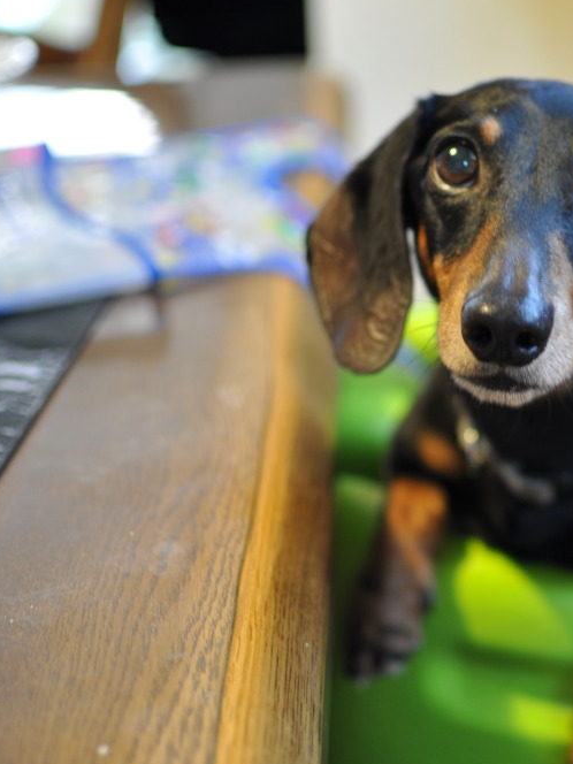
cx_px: 547
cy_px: 381
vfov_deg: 25.1
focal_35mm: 78
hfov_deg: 18.6
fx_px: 1716
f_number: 1.8
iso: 250
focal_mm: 35
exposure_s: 1/20
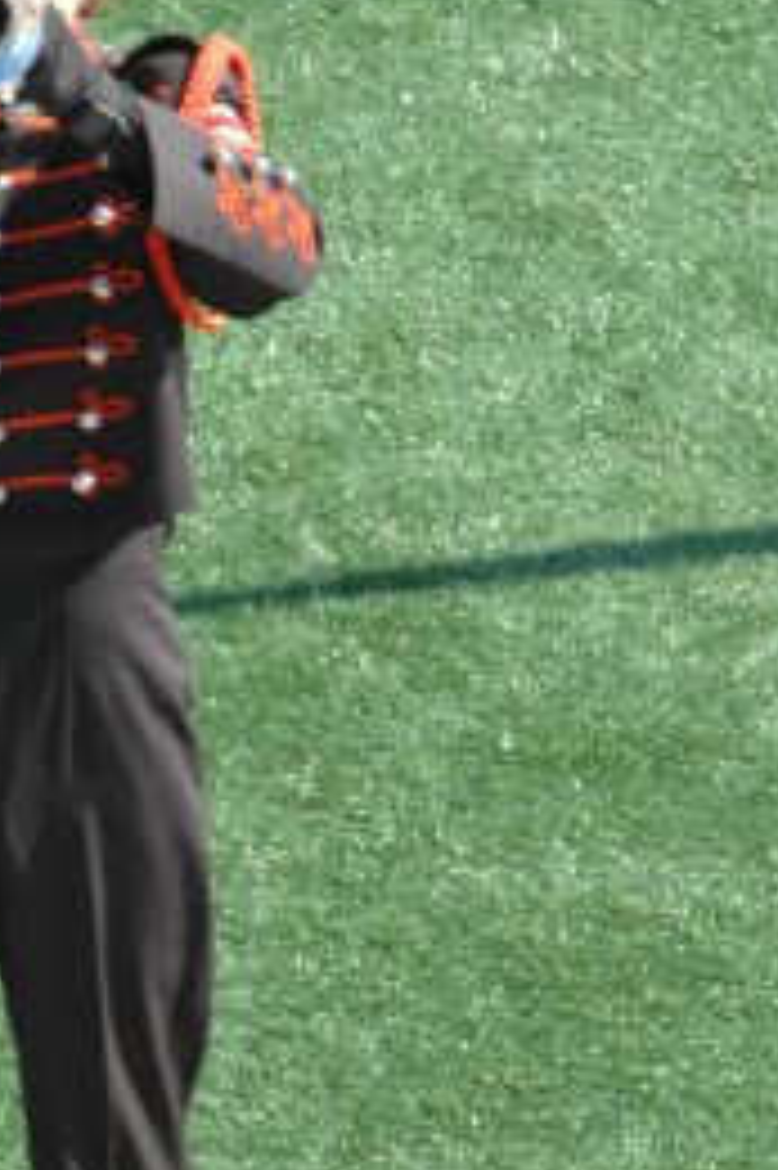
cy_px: 639
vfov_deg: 1.5
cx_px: 70
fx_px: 44889
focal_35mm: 1383
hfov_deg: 1.0
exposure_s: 1/320
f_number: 5.6
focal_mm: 400
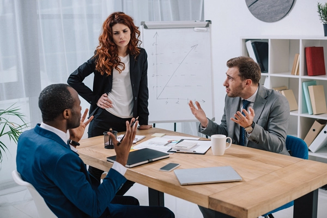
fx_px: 454
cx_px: 164
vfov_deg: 27.0
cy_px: 109
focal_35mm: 50
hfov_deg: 39.6
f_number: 3.2
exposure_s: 1/200
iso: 125
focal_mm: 50
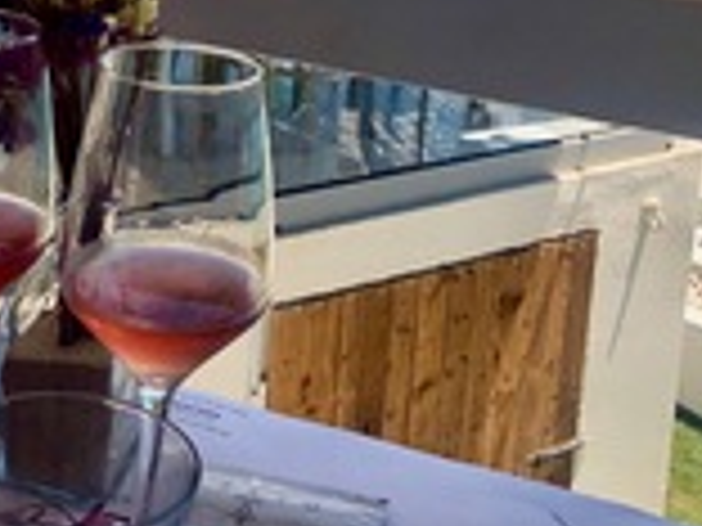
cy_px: -121
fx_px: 1460
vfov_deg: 19.2
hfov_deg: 26.7
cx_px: 189
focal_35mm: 72
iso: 20
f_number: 1.8
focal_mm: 3.99
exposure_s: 1/2404
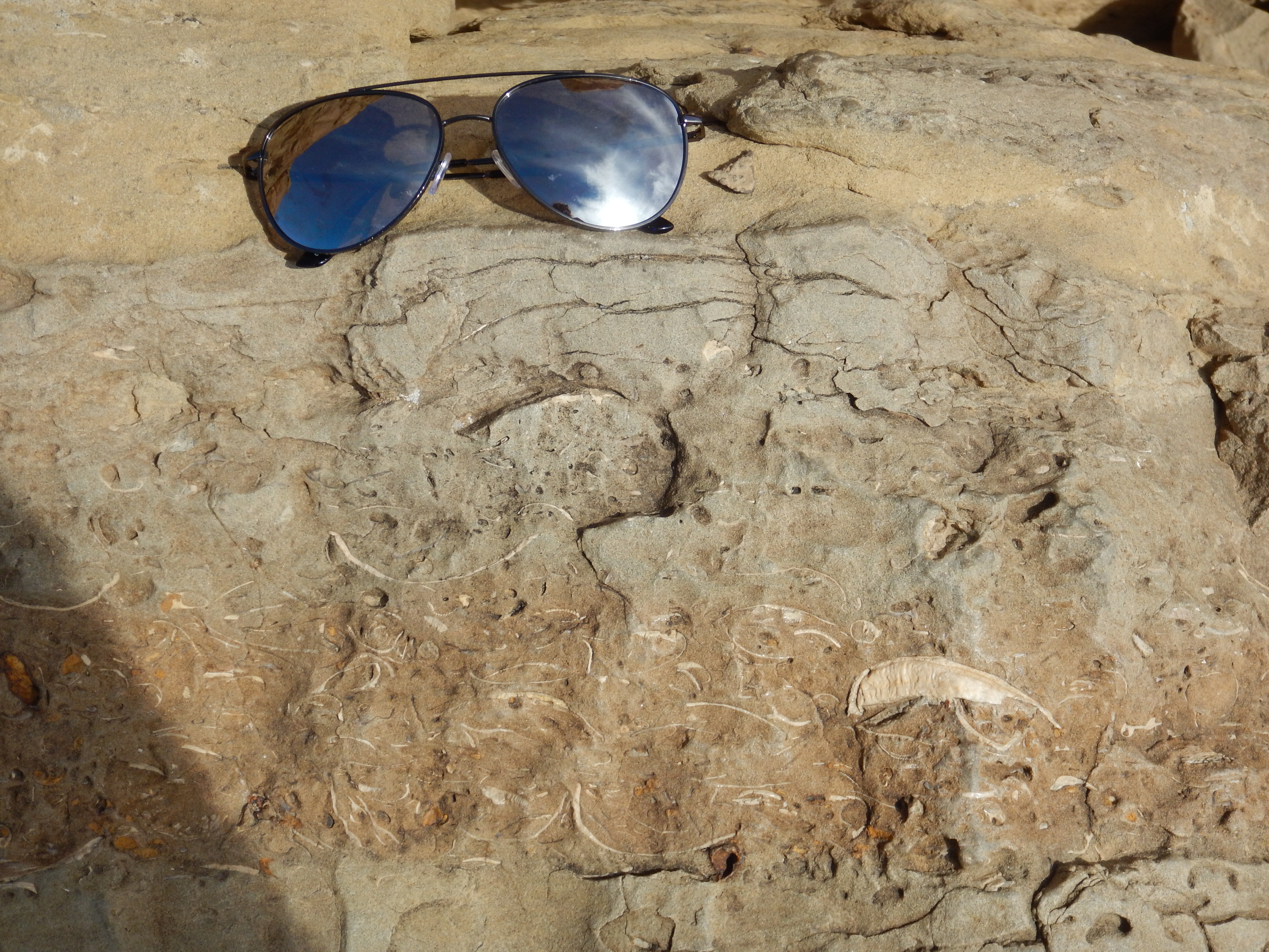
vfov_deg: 24.0
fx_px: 2236
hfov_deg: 31.7
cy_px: 476
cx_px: 634
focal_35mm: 61
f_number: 4.4
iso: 125
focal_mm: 11
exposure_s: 1/800
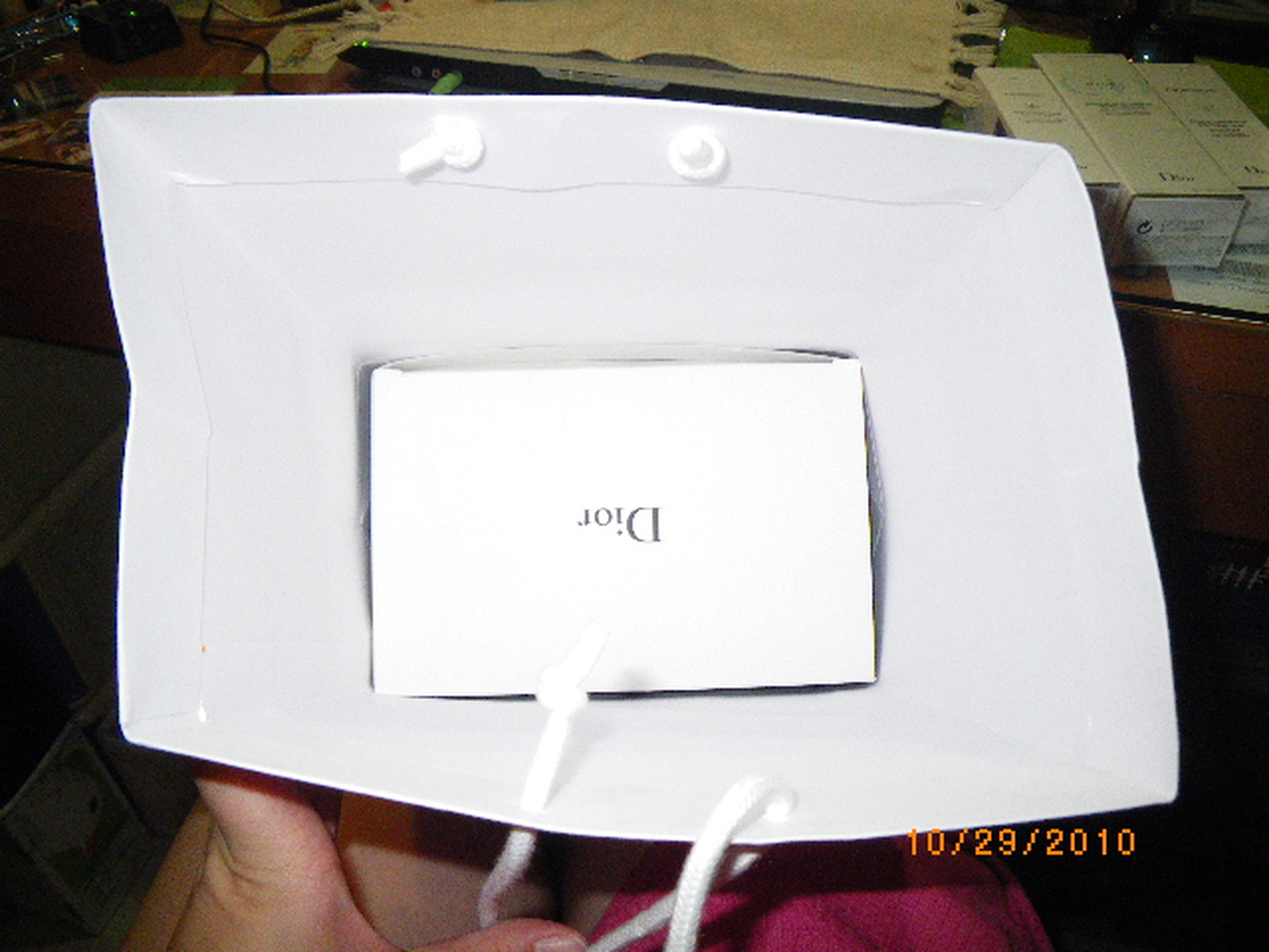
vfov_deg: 49.7
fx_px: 1026
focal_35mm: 28
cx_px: 634
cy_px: 476
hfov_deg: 63.4
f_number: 3.5
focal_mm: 5
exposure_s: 1/50
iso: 400
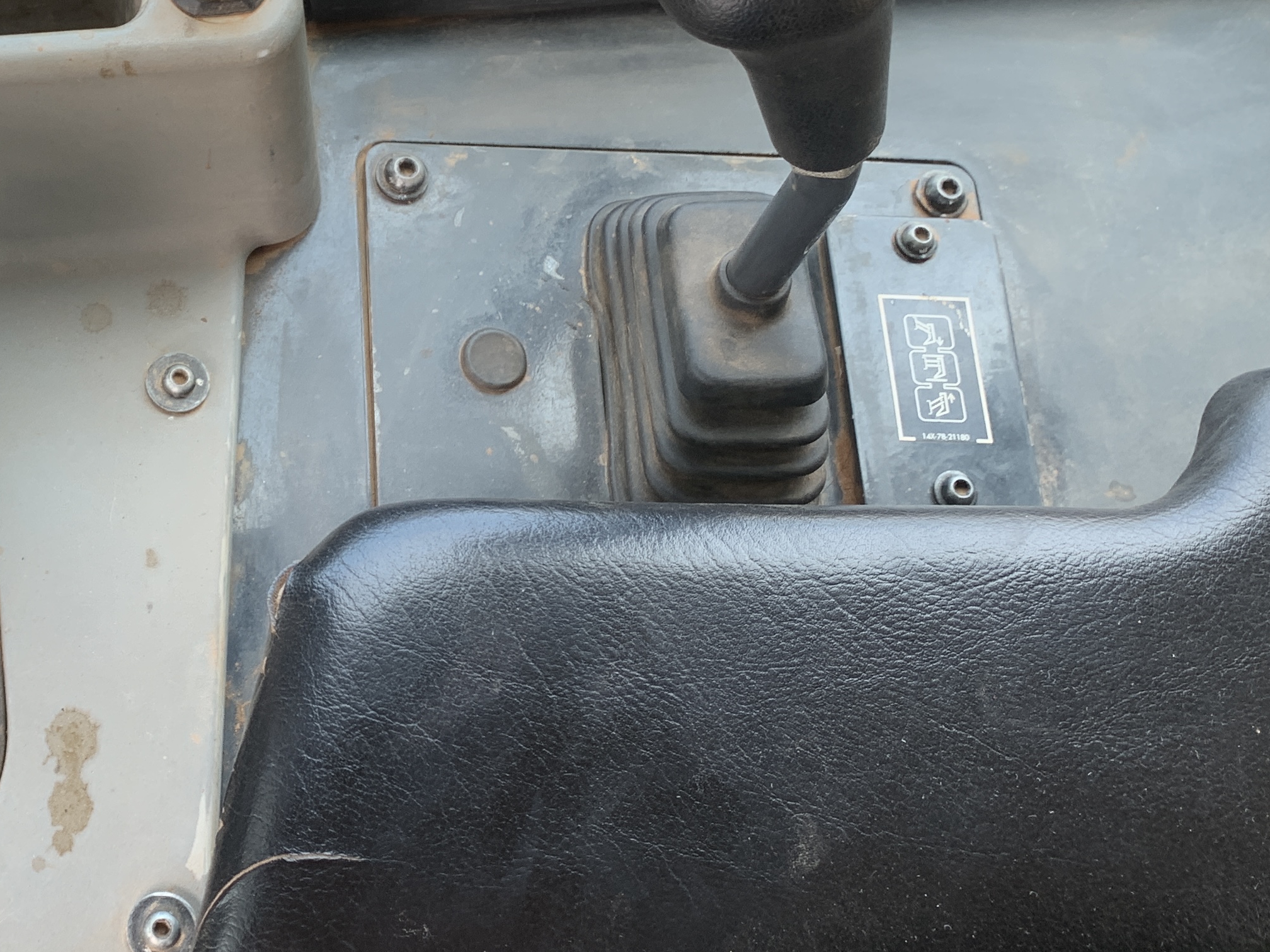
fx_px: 1908
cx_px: 173
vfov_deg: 27.9
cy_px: 348
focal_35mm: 52
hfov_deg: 35.1
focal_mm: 4.25
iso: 32
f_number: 1.8
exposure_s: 1/122
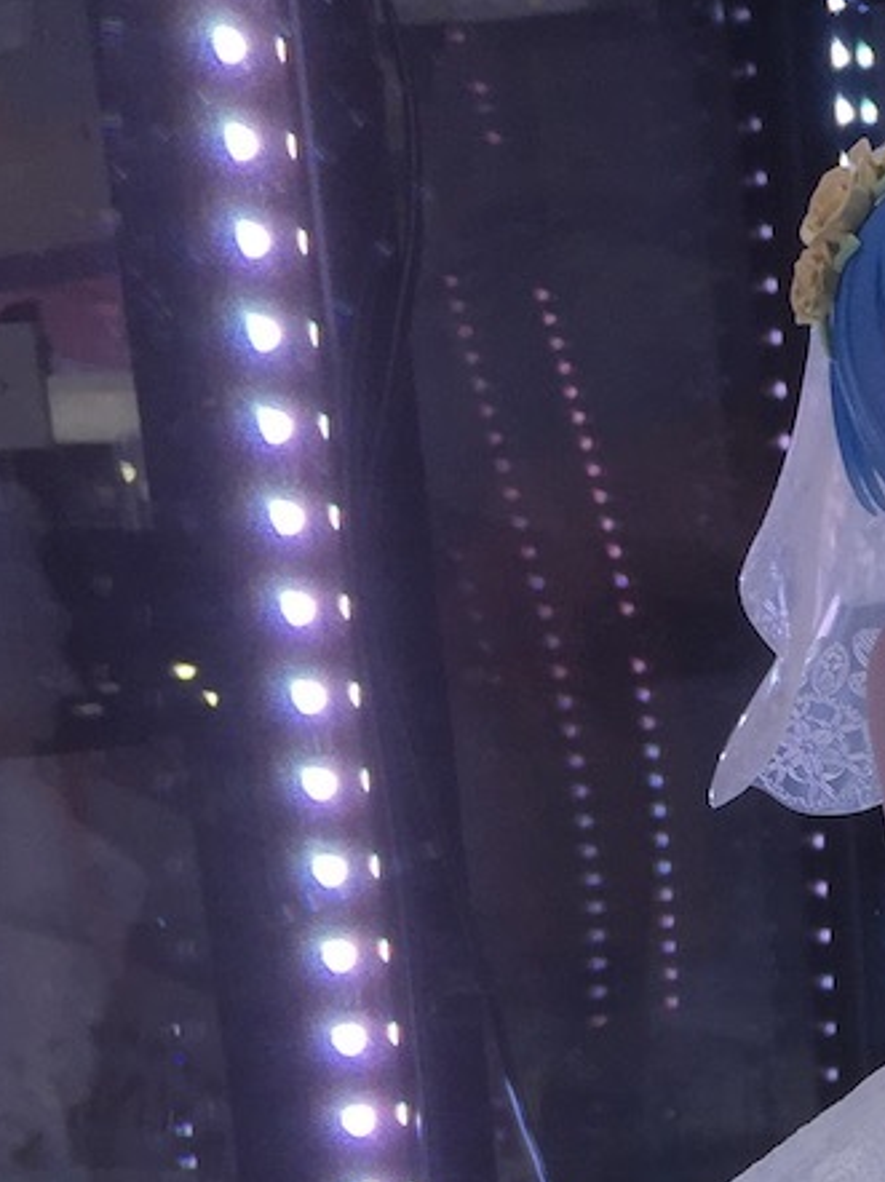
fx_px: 2866
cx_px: 1227
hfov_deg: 16.4
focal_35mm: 84
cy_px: 1385
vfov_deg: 21.7
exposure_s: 1/247
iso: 32
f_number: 2.2
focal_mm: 4.15
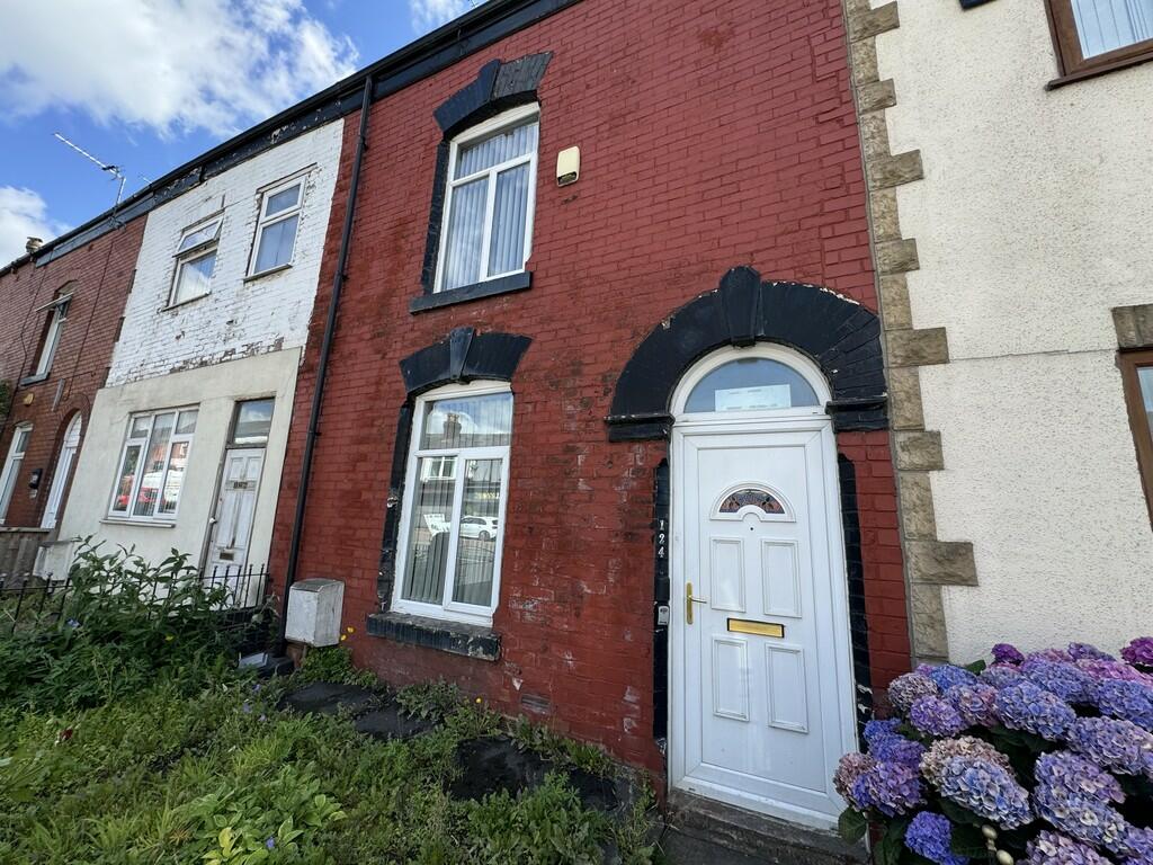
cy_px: 432
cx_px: 576
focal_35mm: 14
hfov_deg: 102.1
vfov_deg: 85.7
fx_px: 466
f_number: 2.2
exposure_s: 1/548
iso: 40
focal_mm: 2.22
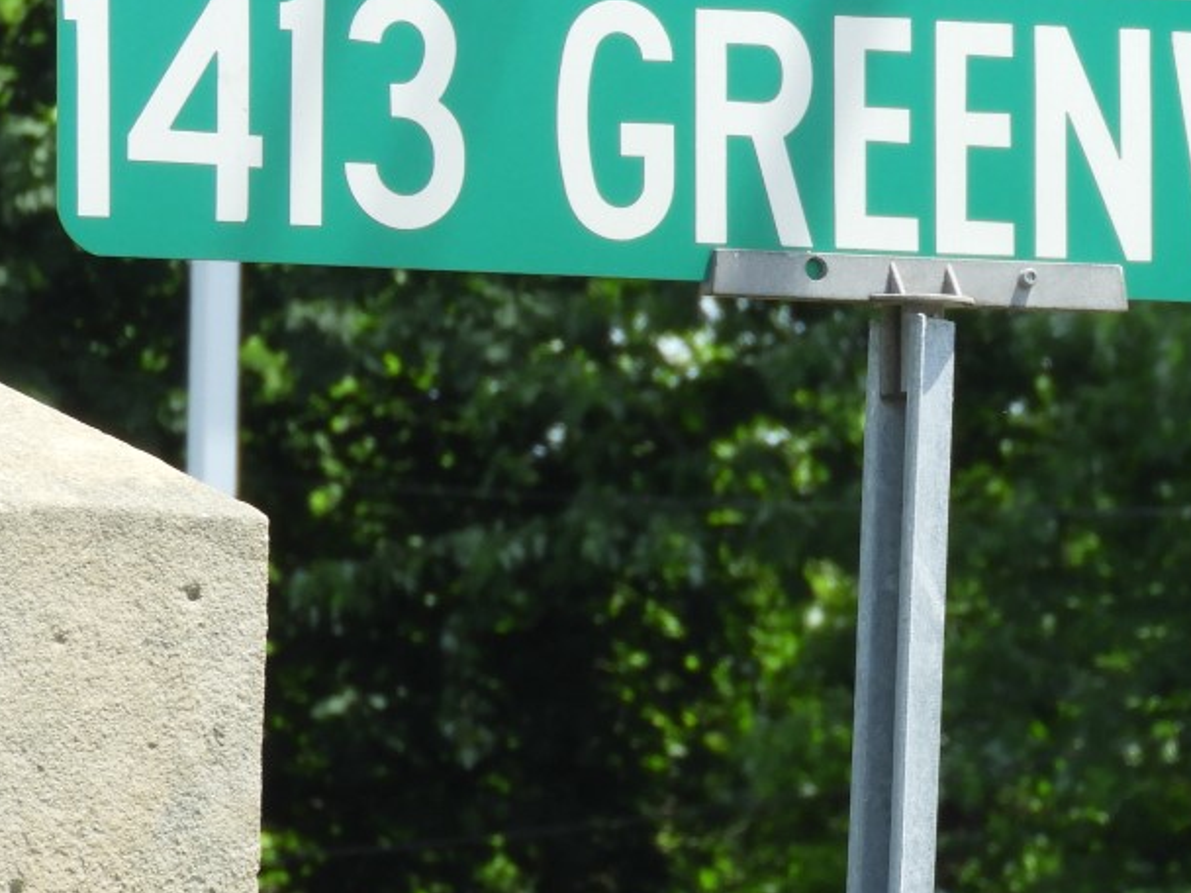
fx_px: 24463
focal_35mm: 711
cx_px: 1338
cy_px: 243
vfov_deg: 2.1
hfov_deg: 2.8
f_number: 5.5
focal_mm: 53.7
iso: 100
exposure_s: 1/160
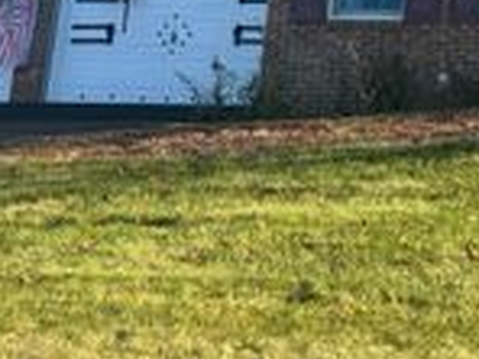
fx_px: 1218
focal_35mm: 88
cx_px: 699
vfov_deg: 15.9
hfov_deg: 19.6
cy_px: -115
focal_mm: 5.96
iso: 50
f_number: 1.6
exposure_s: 1/865
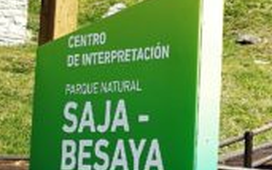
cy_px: 84
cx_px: 426
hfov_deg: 17.2
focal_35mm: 107
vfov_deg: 12.2
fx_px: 793
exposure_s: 1/312
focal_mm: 4.5
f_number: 2.2
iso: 50
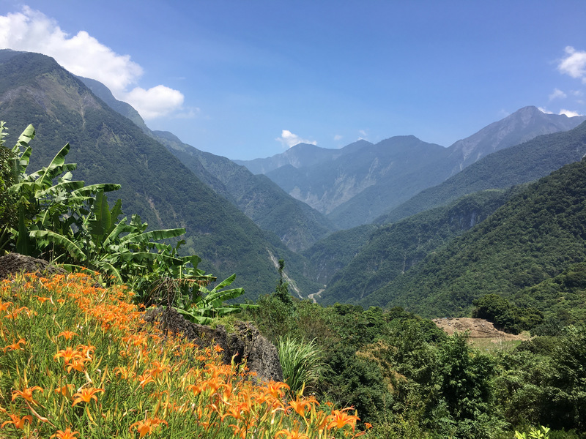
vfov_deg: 48.2
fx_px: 491
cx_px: 293
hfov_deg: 61.7
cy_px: 220
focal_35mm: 29
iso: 25
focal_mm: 4.15
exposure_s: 1/1115
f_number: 2.2
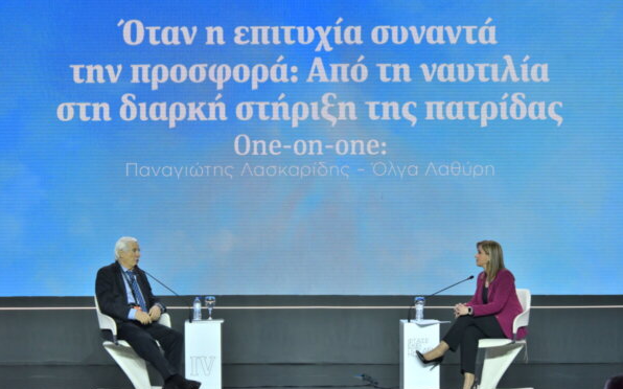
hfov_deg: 18.5
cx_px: 312
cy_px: 201
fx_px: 1918
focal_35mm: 113
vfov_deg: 11.6
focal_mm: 110
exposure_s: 1/800
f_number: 7.1
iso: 4000
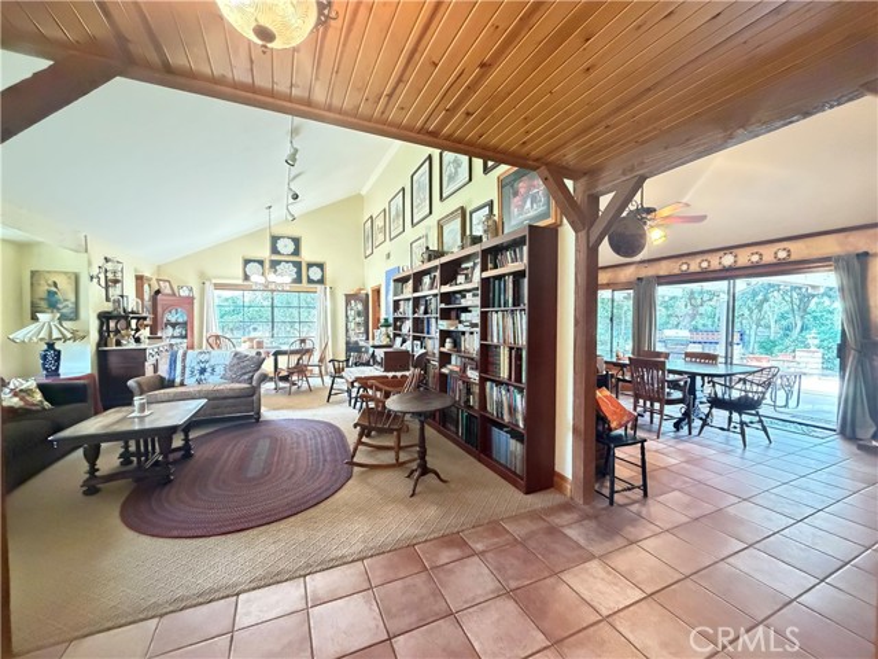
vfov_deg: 85.7
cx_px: 439
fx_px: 355
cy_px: 330
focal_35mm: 14
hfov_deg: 102.1
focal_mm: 2.22
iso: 1250
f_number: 2.2
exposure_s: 1/60
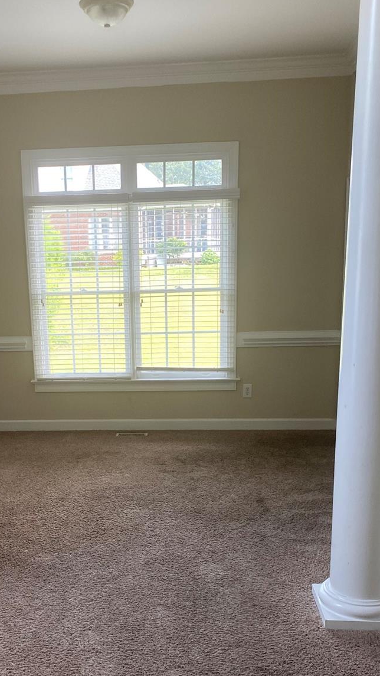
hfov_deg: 30.9
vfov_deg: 52.4
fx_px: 681
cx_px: 117
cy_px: 410
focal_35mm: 38
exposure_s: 1/121
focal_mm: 4.25
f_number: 1.8
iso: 100
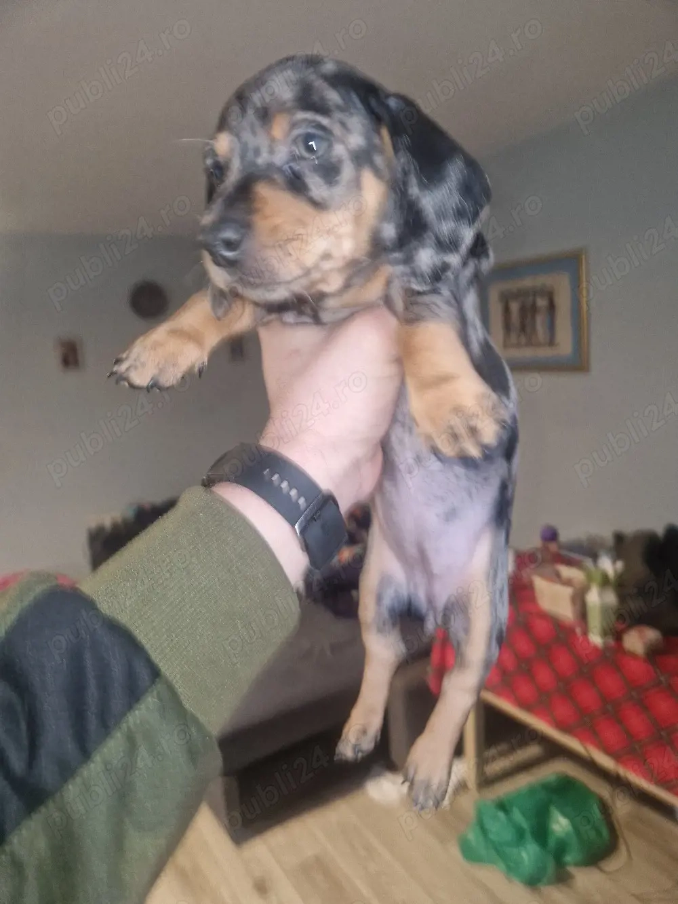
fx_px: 601
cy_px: 452
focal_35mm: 23
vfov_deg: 73.9
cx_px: 339
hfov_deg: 58.9
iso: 266
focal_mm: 5.4
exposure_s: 1/17
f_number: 1.8
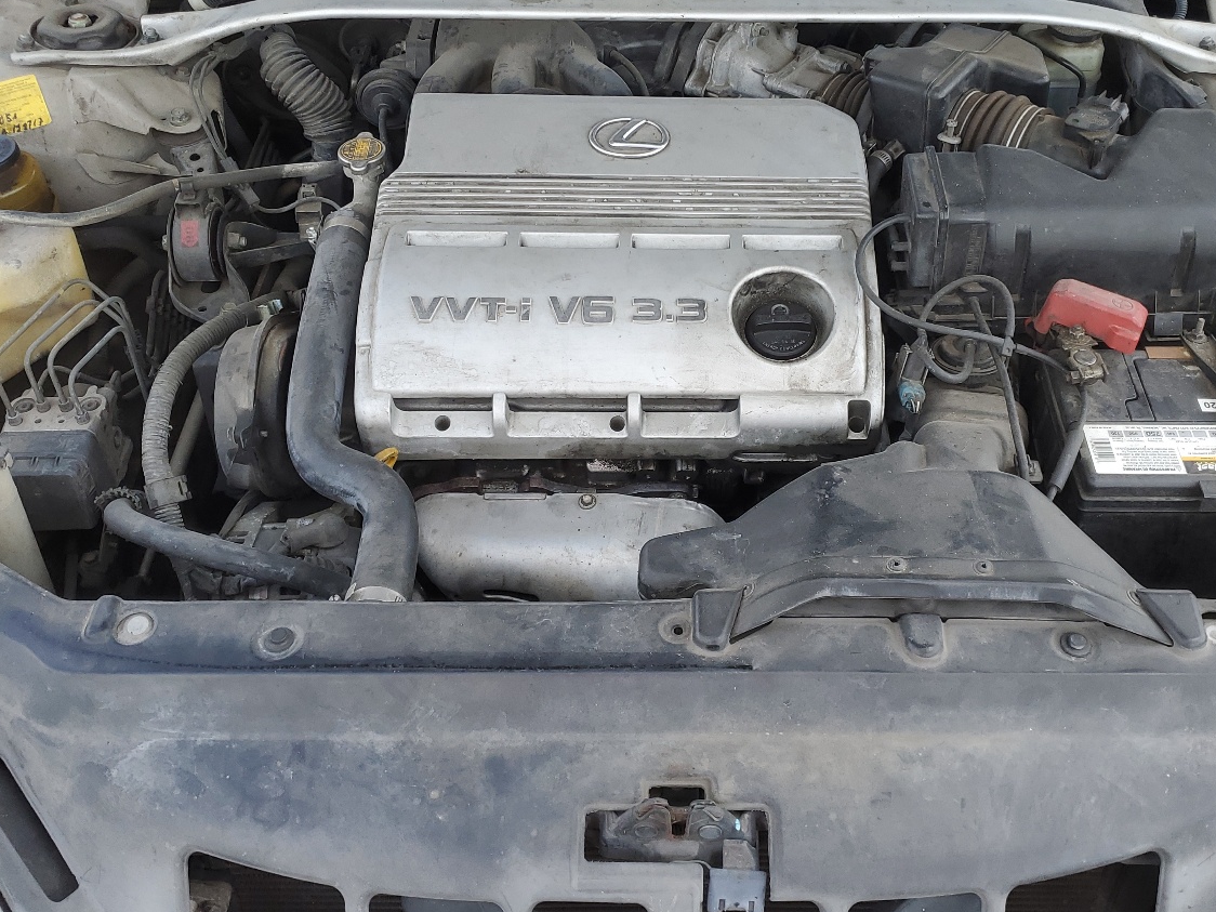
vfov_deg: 38.4
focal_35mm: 37
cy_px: 342
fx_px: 1300
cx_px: 692
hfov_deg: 50.0
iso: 50
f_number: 1.5
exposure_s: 1/526
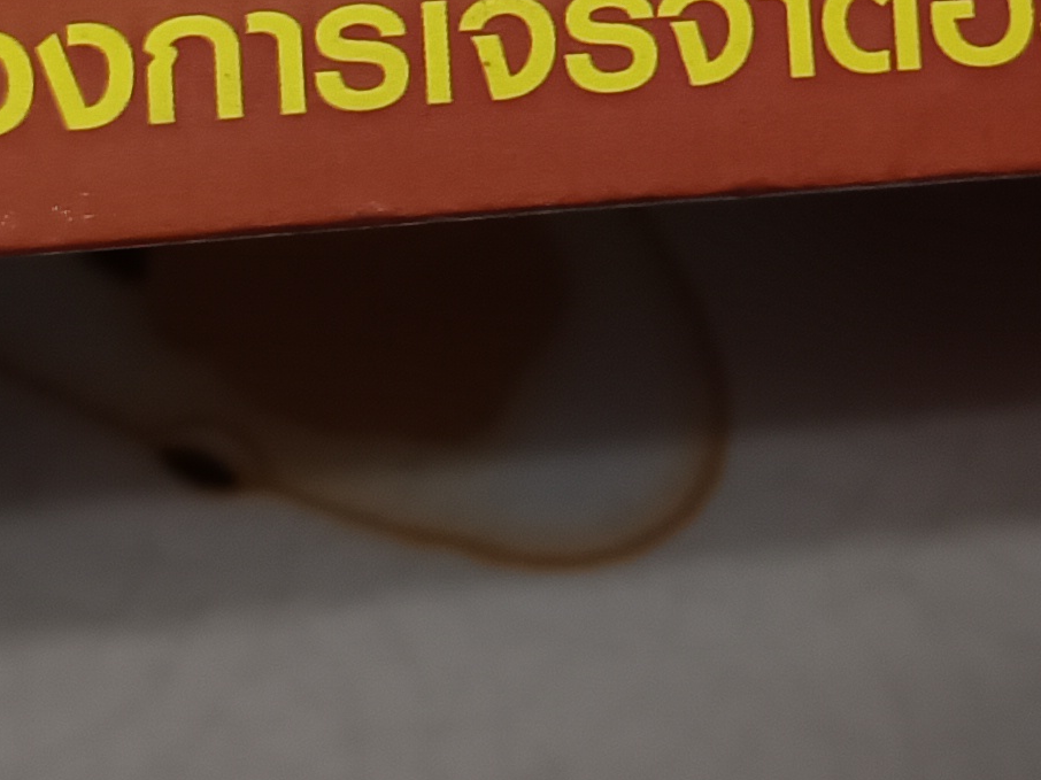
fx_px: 3187
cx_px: 600
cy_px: -241
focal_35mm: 106
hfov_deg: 18.5
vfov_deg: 13.4
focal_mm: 5.31
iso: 1110
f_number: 1.7
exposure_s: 1/33.3
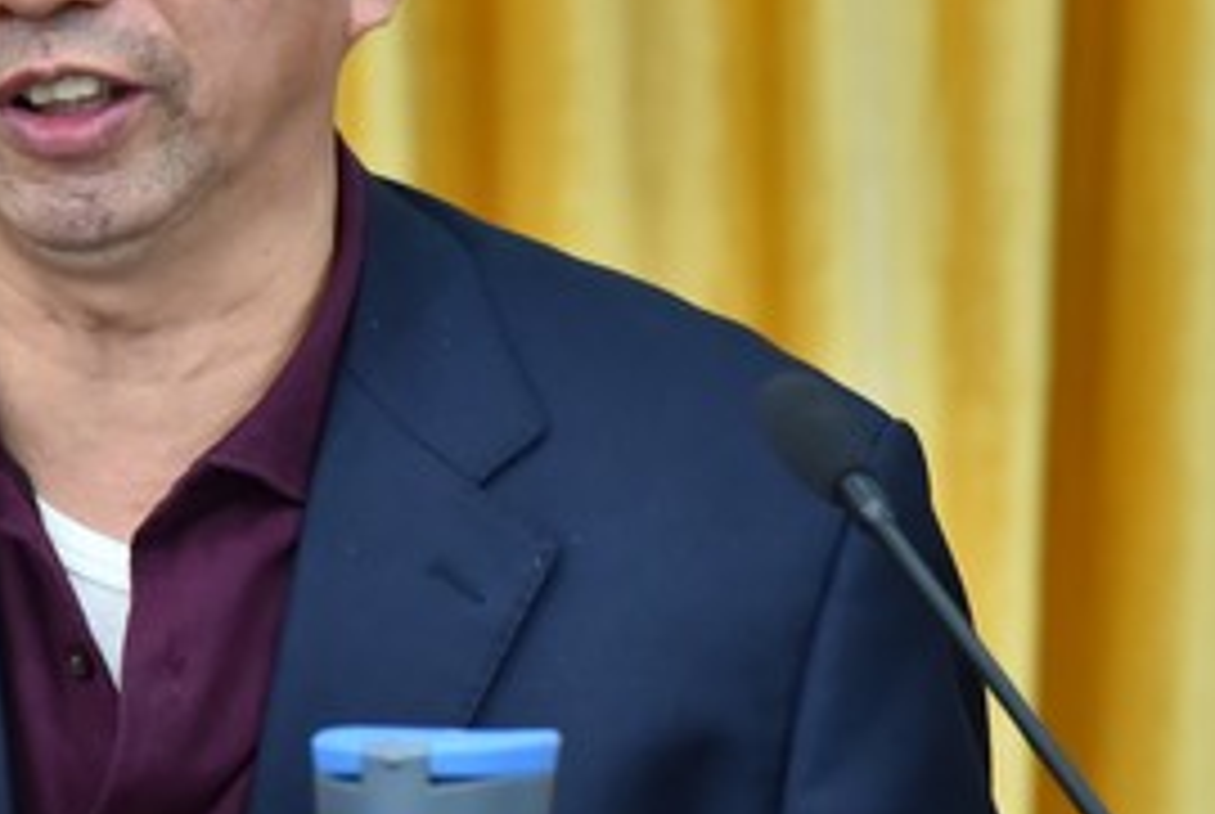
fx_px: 12001
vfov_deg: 3.9
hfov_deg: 5.8
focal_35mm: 355
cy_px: 310
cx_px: 126
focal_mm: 120
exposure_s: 1/50
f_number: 4.5
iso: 1000
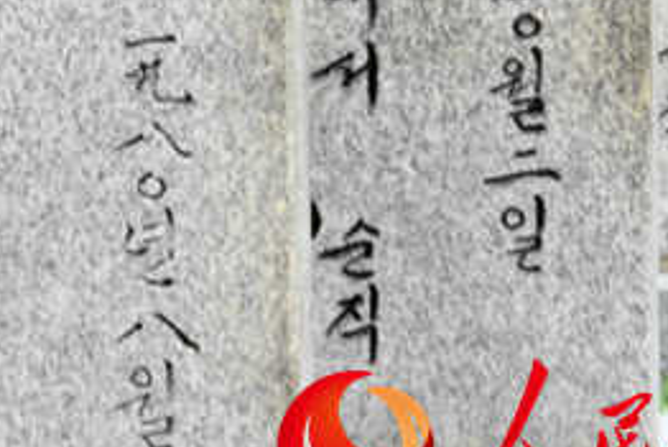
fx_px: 25508
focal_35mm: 1374
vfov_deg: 1.0
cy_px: -129
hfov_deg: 1.5
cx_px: -245
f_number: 36
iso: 1000
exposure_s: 1/80
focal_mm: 300
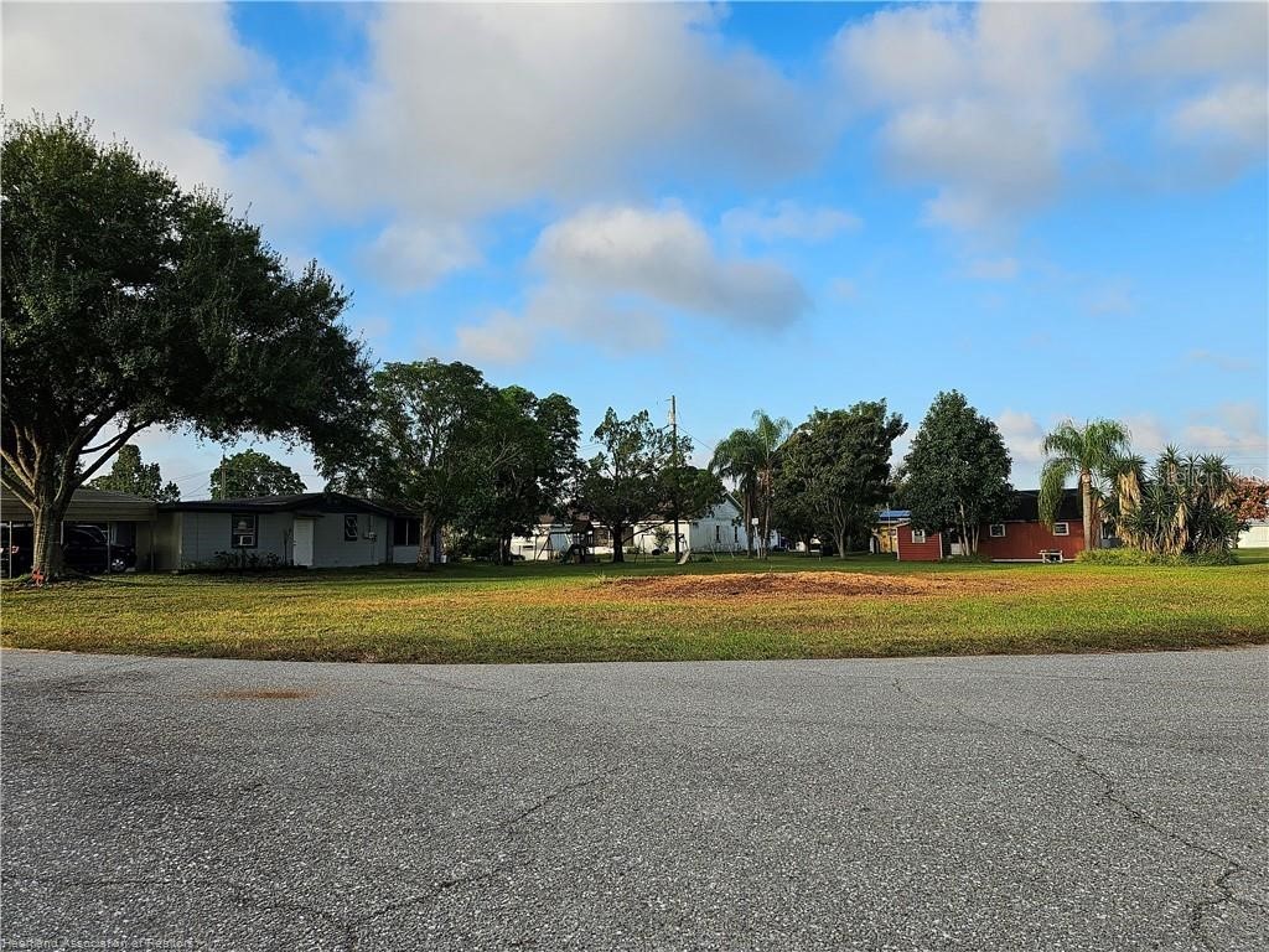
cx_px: 634
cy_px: 476
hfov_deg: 73.9
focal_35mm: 23
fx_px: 843
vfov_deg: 58.9
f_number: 1.7
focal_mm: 6.3
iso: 12
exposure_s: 1/565
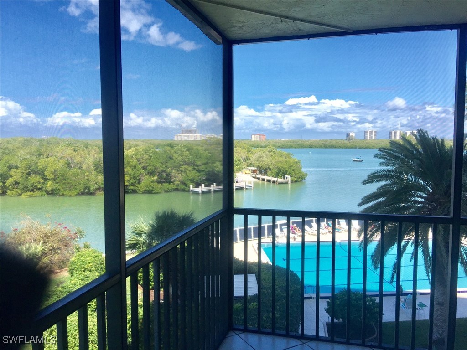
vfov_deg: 48.2
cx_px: 234
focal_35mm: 29
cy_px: 175
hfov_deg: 61.7
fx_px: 391
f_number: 2.2
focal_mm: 4.15
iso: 32
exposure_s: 1/898
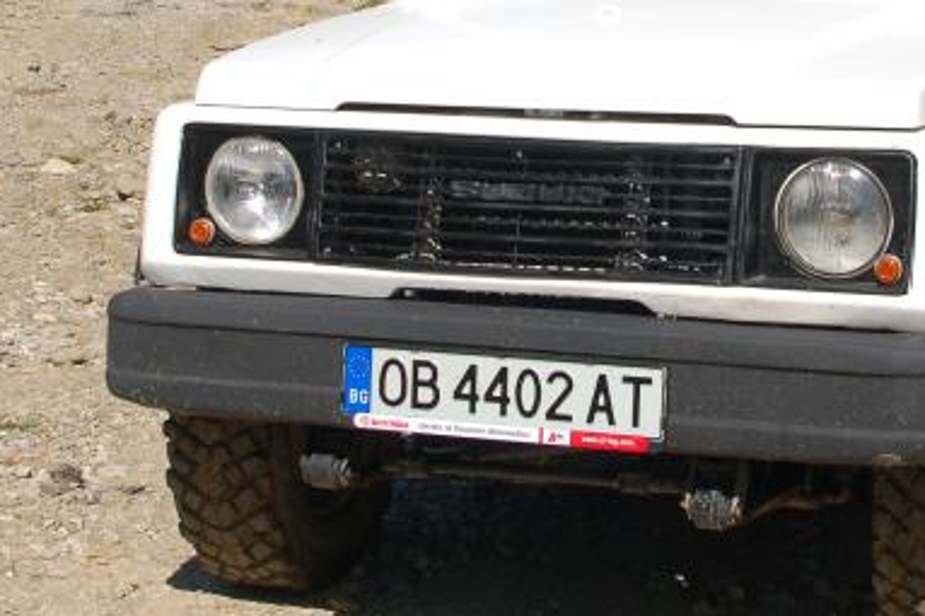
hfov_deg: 20.9
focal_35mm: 97
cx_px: 640
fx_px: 2492
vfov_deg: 14.0
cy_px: 63
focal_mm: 31
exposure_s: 1/500
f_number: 11
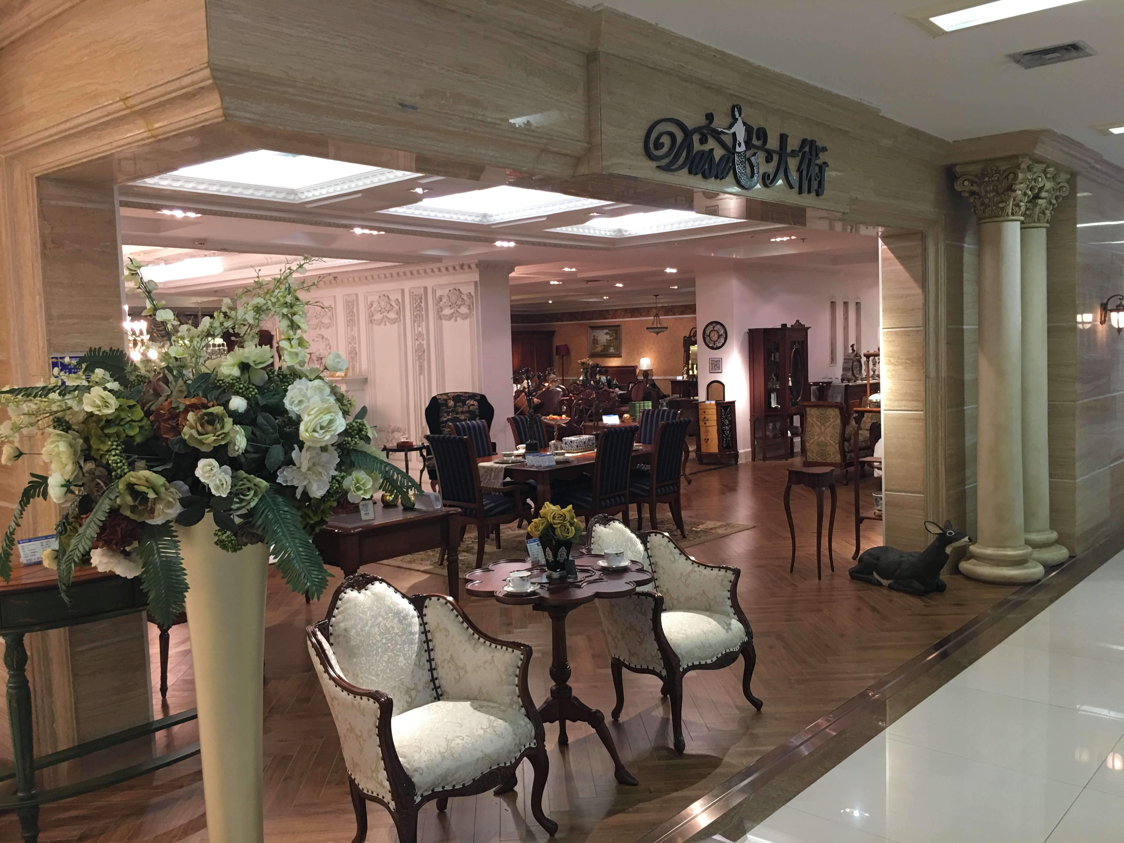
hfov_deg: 61.7
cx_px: 562
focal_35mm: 29
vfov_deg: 48.2
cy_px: 422
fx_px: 942
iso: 64
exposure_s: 1/17
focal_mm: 4.15
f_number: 2.2
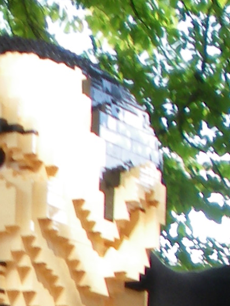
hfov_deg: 6.6
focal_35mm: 224
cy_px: 836
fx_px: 1983
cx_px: 274
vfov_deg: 7.9
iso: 64
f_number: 3.5
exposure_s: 1/50
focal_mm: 6.3
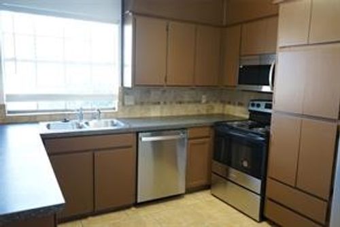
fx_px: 264
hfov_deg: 65.5
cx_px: 170
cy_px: 114
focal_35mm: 28
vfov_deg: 46.4
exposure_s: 1/8
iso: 200
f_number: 3.5
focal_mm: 28
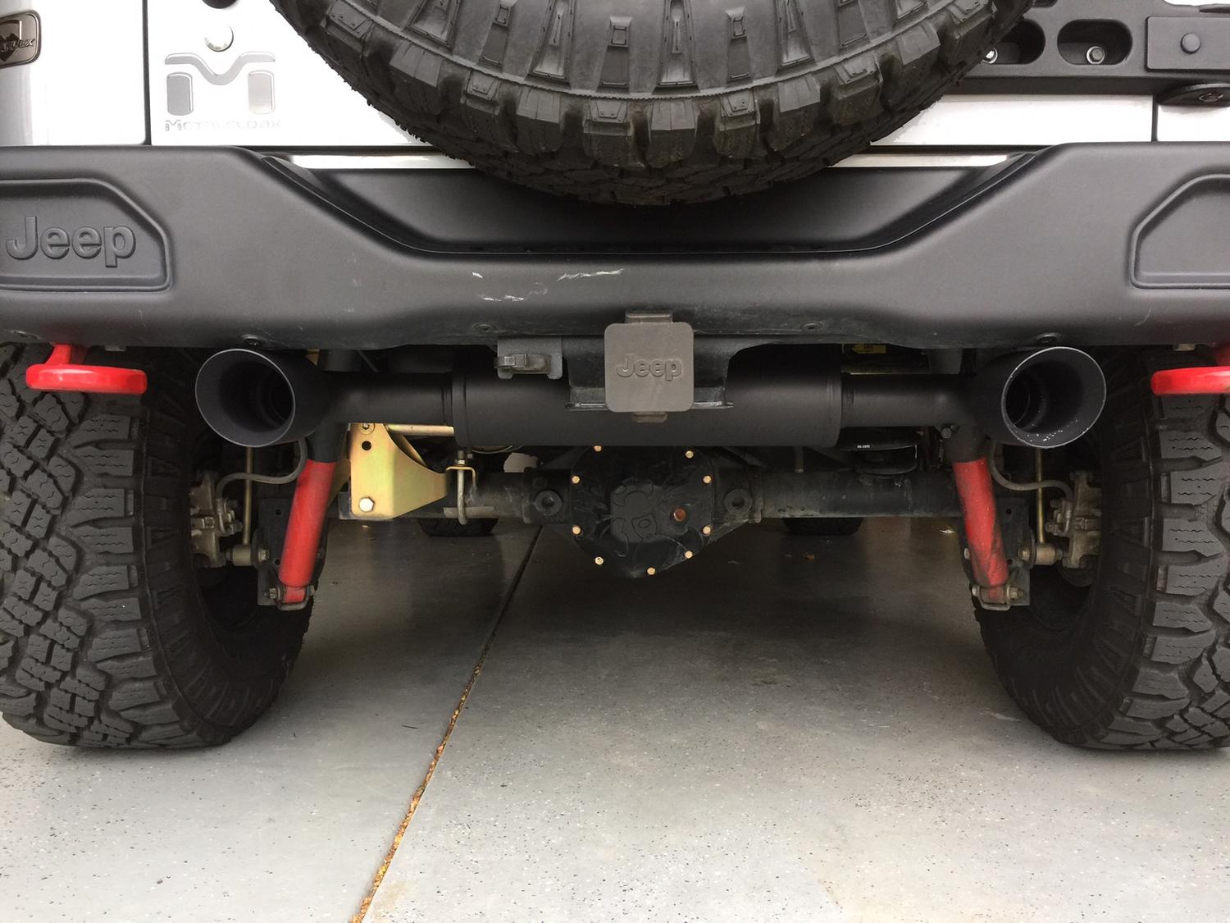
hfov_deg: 61.7
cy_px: 462
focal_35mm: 29
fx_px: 1030
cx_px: 615
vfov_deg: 48.2
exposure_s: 1/30
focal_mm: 4.15
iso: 40
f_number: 2.2
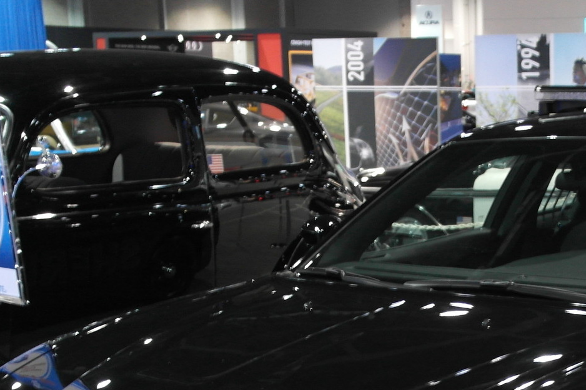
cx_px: 529
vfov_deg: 16.5
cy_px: 435
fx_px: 1302
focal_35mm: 80
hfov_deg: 24.6
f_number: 3.5
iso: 800
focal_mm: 20
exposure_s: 1/20
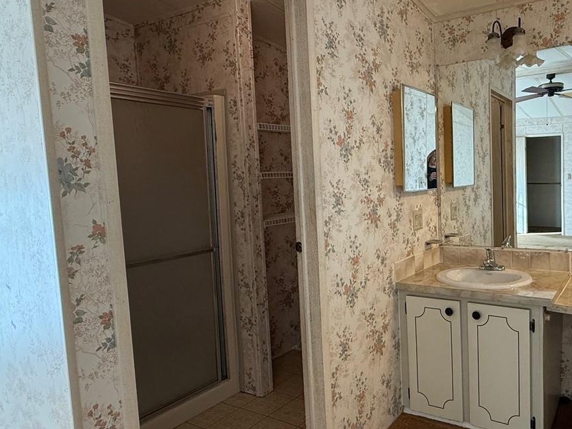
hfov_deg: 63.9
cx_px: 419
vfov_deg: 53.0
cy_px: 212
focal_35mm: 26
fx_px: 430
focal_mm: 2.22
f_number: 2.2
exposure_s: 1/120
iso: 250
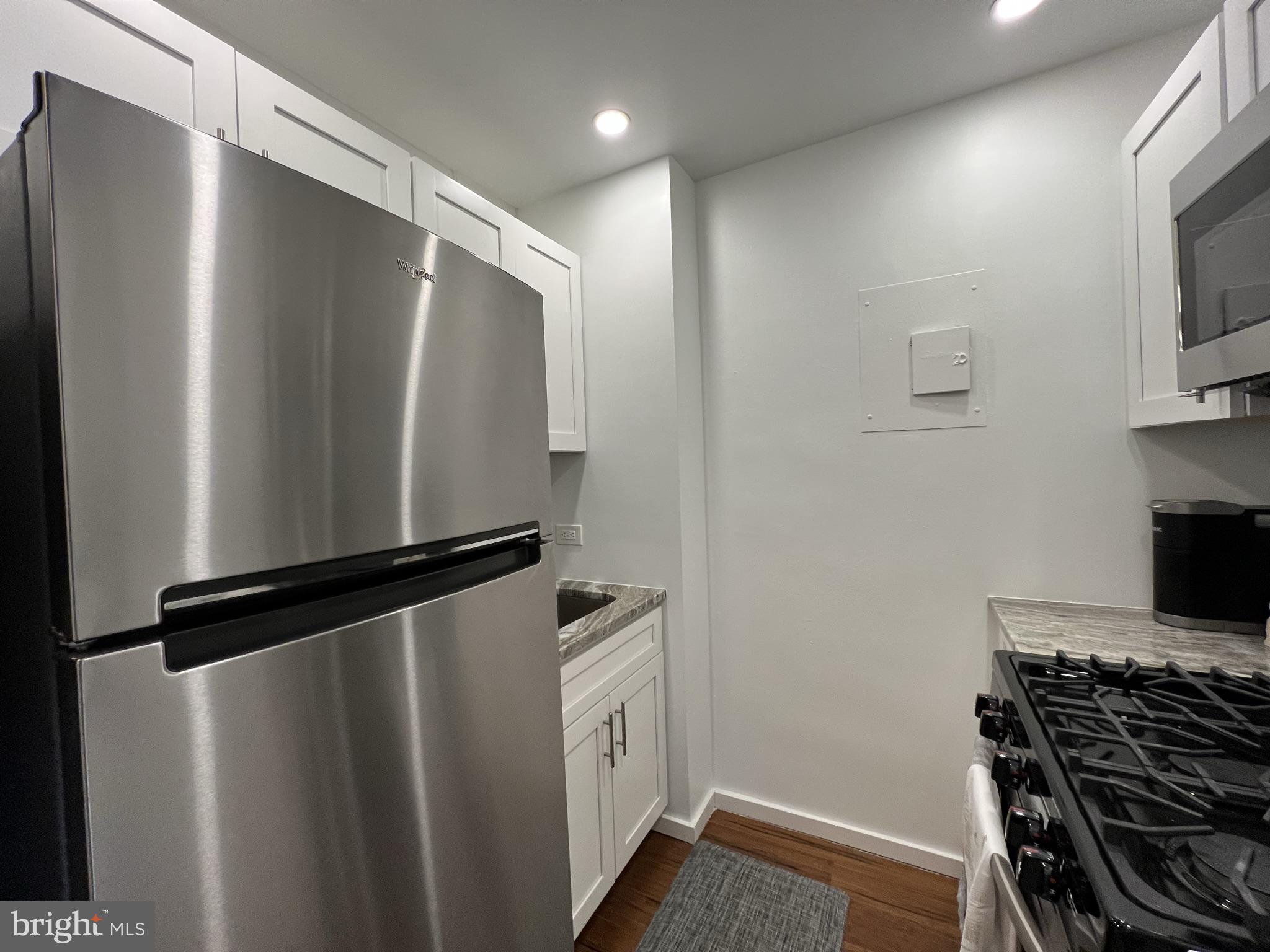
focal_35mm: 13
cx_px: 635
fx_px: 477
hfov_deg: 106.2
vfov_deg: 89.9
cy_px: 476
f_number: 1.8
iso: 160
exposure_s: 1/120
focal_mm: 1.57
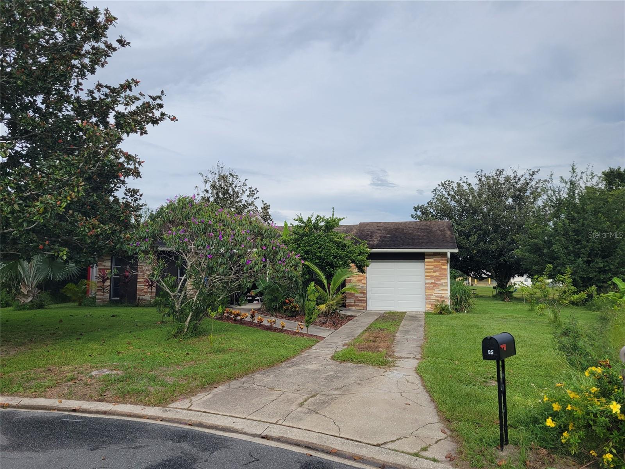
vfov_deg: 53.1
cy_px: 234
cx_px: 312
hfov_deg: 67.3
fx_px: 469
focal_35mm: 26
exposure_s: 1/1686
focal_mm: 5.4
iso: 40
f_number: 1.8
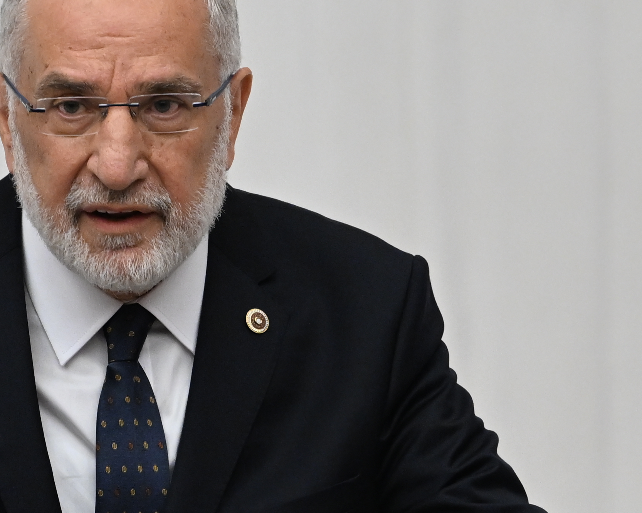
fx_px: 34621
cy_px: 379
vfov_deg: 0.9
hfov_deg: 1.1
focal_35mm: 1822
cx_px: 146
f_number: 4
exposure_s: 1/320
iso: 1600
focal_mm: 400
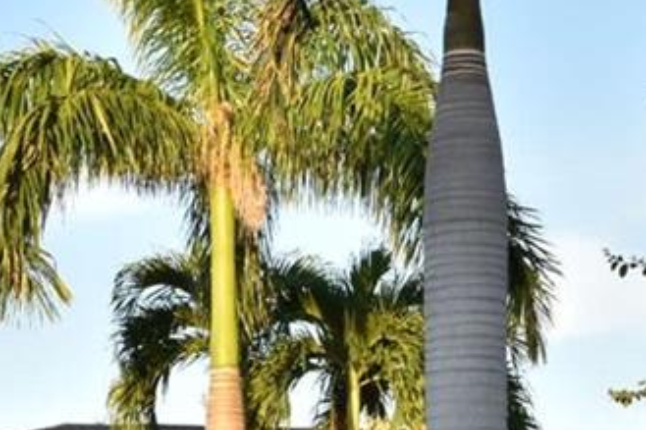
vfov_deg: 11.4
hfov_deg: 17.5
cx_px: 234
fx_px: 2090
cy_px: 607
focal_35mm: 117
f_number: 14
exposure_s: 1/60
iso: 200
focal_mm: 25
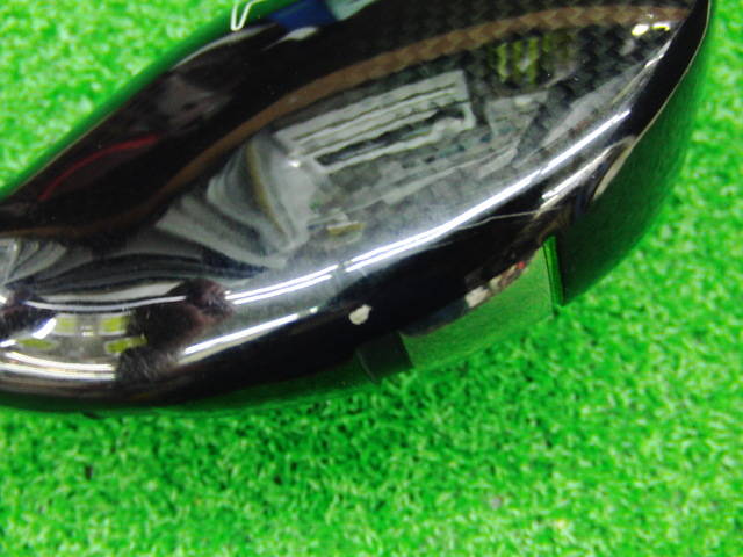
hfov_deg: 50.1
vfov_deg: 38.7
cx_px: 372
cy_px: 278
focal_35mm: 37
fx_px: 794
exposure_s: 1/13
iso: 400
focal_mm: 6.42
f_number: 3.6
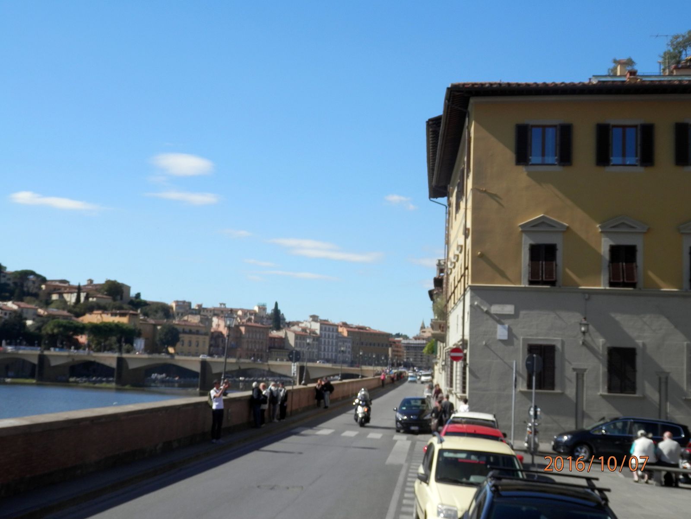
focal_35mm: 45
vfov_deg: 32.2
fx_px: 898
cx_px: 346
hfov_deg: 42.1
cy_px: 260
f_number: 3.8
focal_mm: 8
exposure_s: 1/800
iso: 80
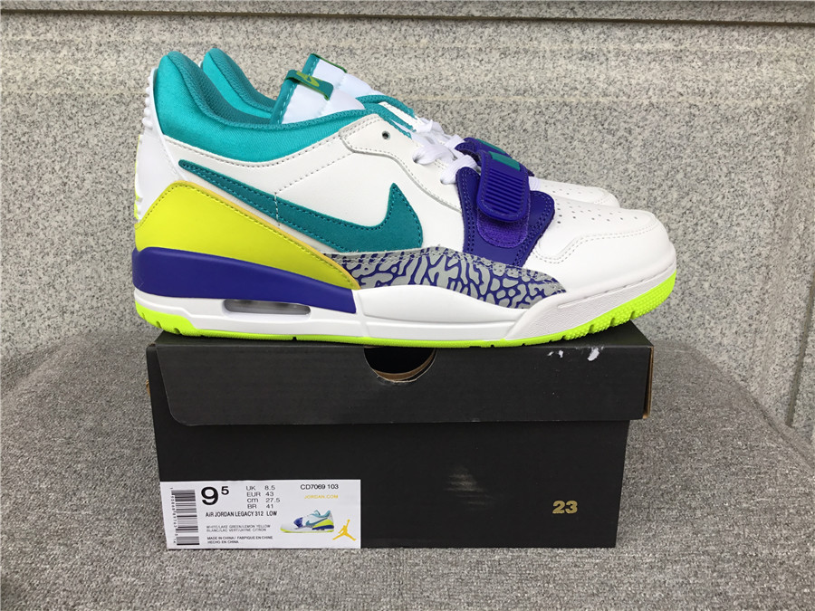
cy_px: 306
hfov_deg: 58.4
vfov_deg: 45.4
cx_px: 408
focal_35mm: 31
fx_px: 730
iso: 25
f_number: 2.4
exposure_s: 1/60
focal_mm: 3.3
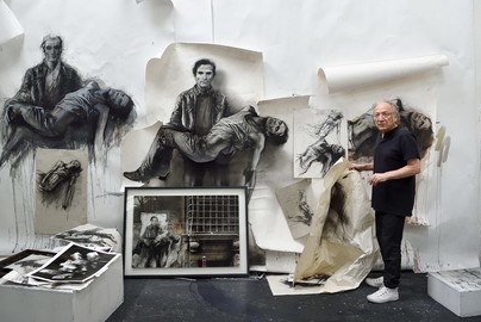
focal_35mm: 27
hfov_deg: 67.3
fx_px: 361
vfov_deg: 48.0
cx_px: 233
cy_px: 156
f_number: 5.6
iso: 800
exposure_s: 1/160
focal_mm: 26
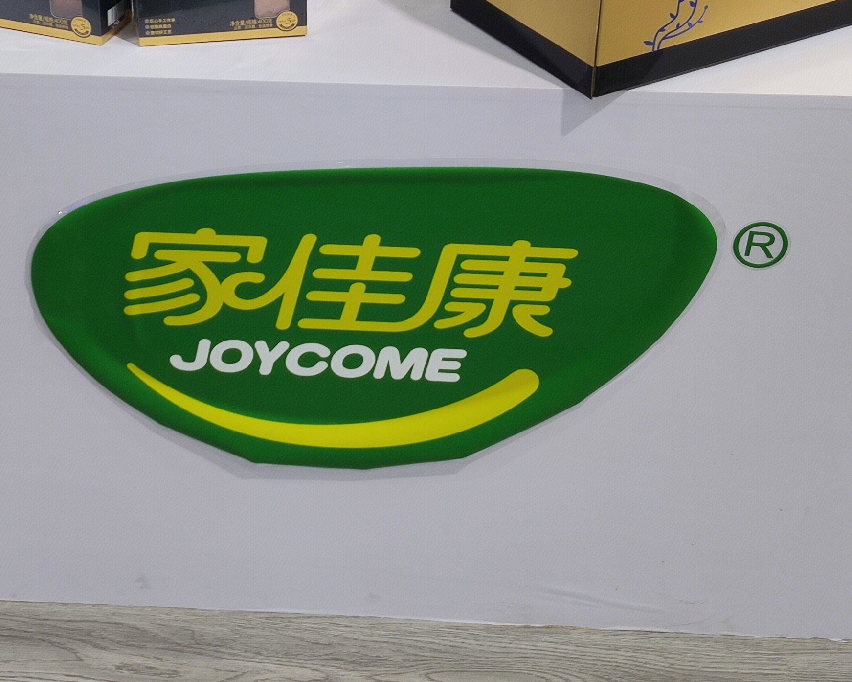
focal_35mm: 65
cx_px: 308
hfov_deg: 29.0
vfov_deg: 23.2
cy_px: 150
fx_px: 1639
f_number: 1.75
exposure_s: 1/100
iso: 142
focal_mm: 4.75
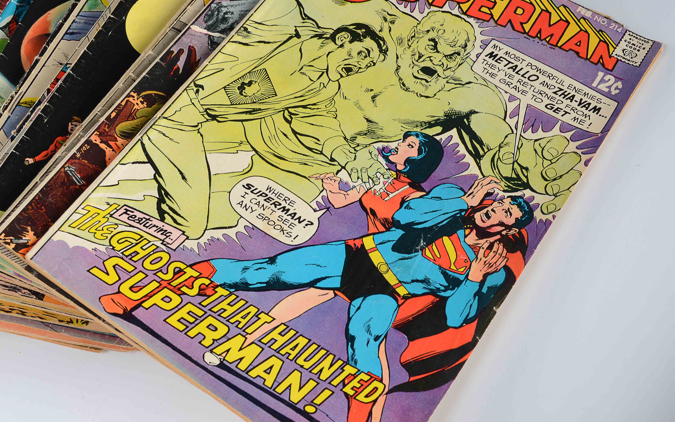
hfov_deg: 36.9
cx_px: 336
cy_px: 168
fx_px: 1012
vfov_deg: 23.5
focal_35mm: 55
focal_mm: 30
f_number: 9
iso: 100
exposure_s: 1/80
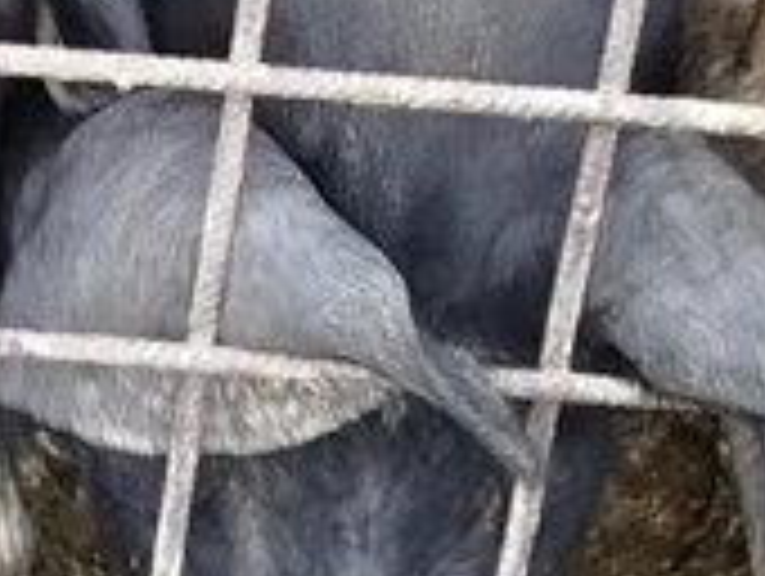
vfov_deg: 7.6
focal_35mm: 188
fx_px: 4161
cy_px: -554
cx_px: -36
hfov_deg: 10.4
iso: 100
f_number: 1.7
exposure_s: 1/50
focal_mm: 5.31
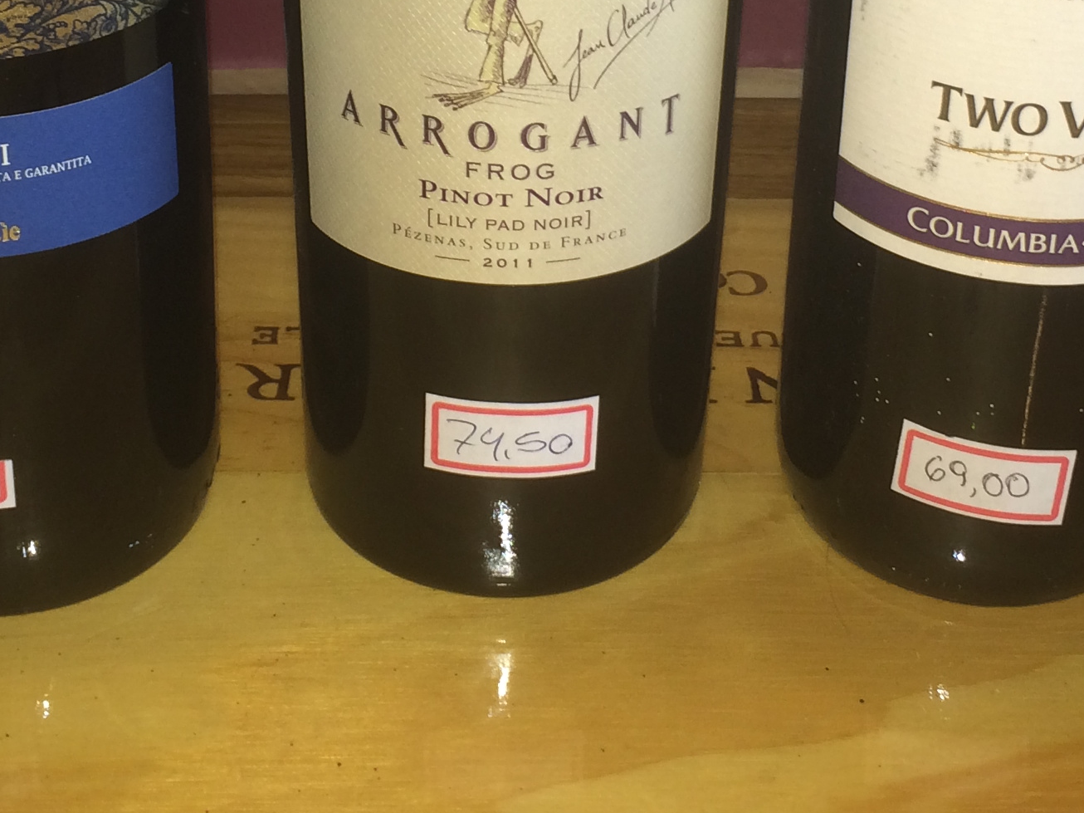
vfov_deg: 19.0
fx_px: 2348
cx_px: 498
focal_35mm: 75
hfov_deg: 26.0
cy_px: -32
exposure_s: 1/35
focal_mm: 4.12
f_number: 2.2
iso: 32
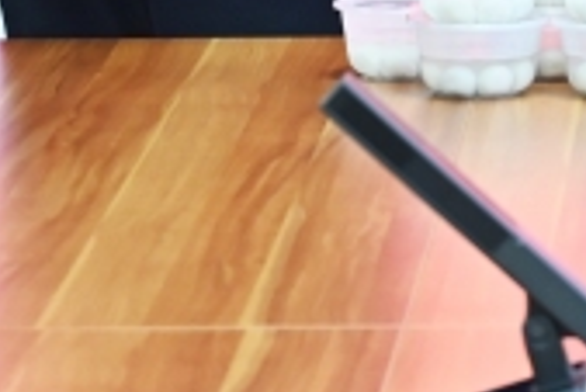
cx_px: 881
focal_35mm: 383
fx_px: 6240
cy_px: -756
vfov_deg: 3.5
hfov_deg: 5.3
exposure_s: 1/125
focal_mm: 60
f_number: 4
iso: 1100
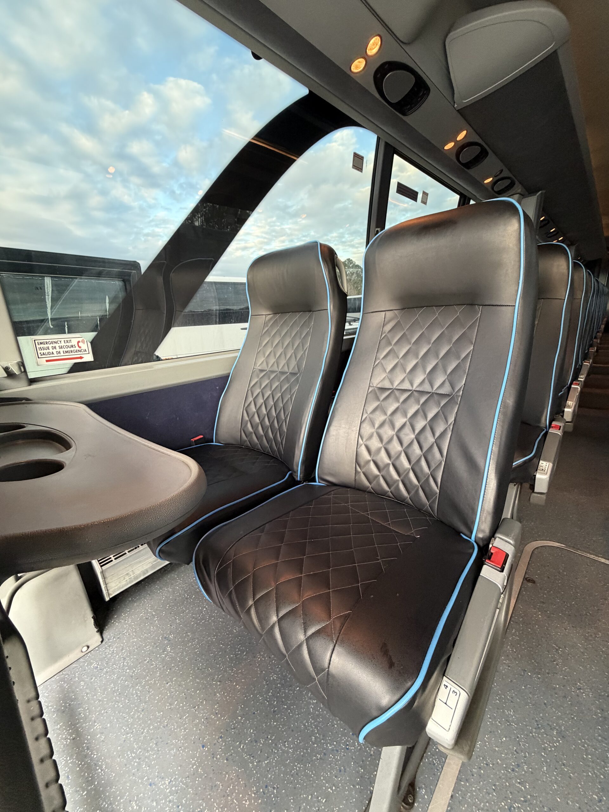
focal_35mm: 14
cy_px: 406
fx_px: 328
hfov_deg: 85.7
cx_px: 304
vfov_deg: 102.1
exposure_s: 1/60
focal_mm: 2.22
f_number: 2.2
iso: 400
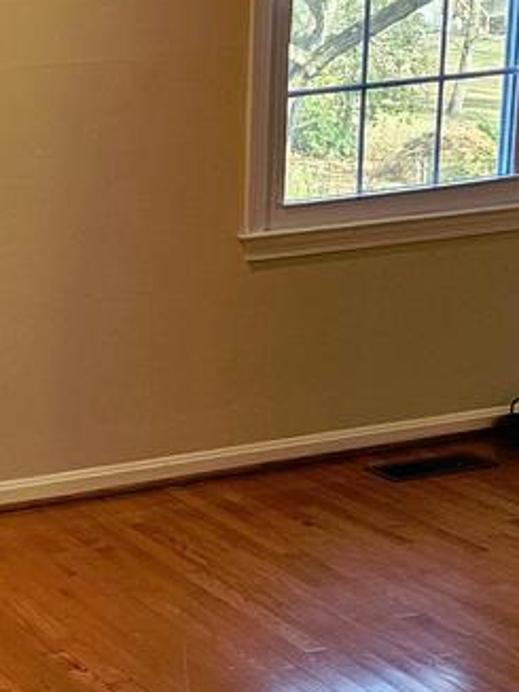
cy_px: 438
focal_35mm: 76
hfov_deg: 17.8
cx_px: -210
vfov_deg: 25.6
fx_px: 1520
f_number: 1.7
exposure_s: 1/120
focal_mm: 6.3
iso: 250
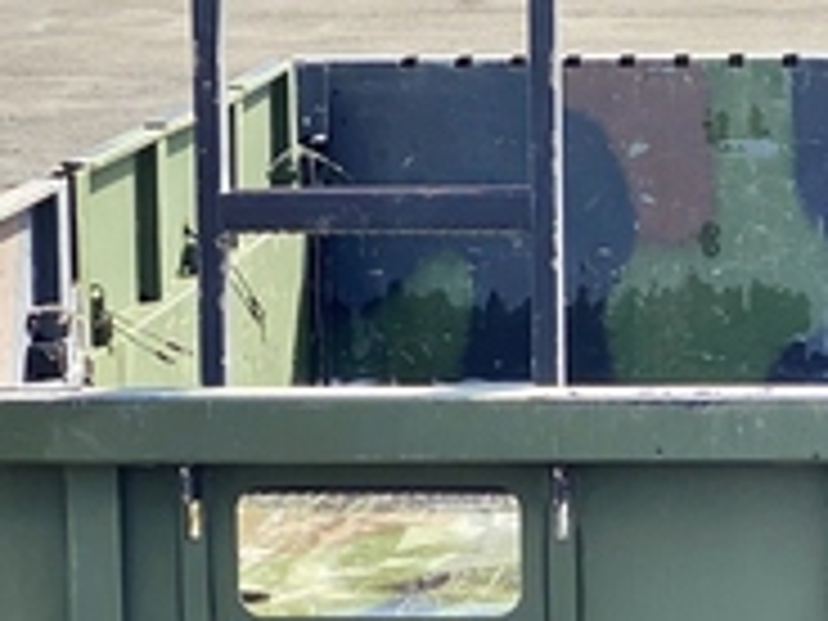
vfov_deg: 6.7
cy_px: 511
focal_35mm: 221
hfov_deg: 8.9
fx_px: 5286
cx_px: 796
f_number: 2
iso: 20
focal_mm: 6
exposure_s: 1/470
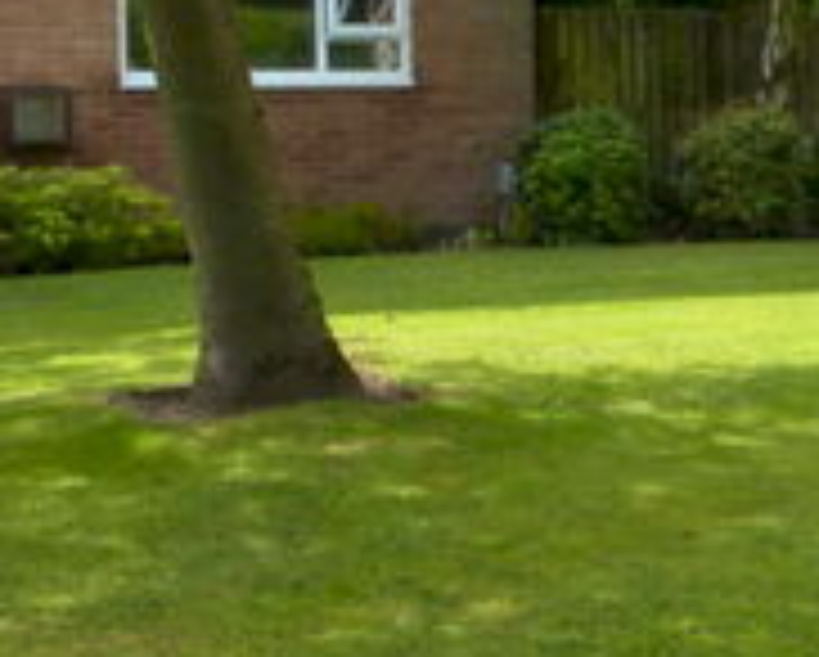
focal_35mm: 90
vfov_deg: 17.0
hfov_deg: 19.0
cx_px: 1179
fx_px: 2184
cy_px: 196
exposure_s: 1/250
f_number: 3.3
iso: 100
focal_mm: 4.3
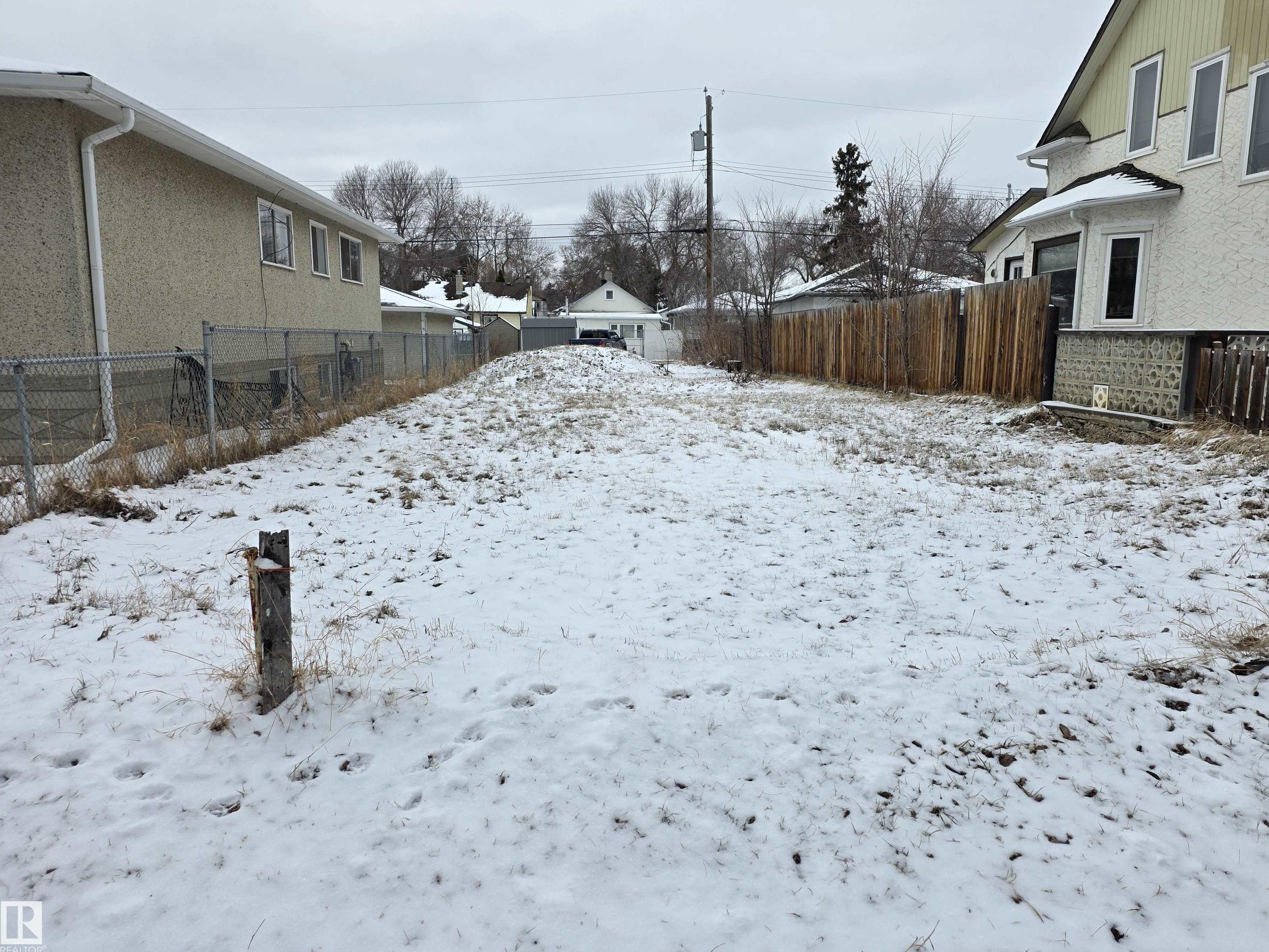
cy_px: 463
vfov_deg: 56.8
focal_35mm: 24
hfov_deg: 71.6
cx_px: 661
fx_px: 880
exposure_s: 1/7944
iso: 64
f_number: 1.7
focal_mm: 6.25
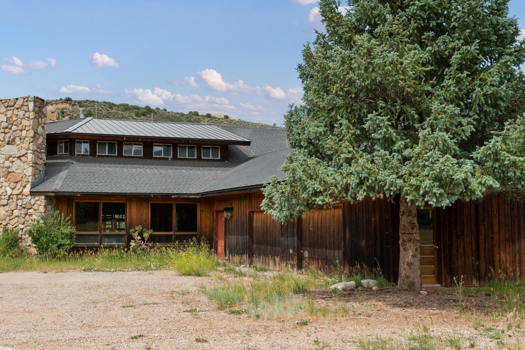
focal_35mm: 42
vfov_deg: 31.9
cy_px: 183
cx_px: 170
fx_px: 612
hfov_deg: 45.6
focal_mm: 28
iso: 125
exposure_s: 1/320
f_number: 7.1
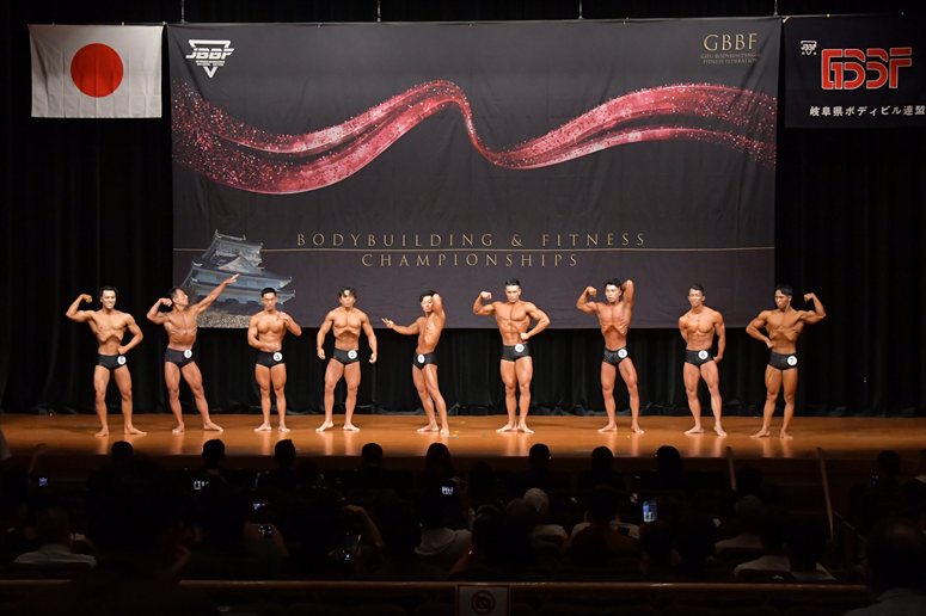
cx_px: 463
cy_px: 308
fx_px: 2005
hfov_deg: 26.0
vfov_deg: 17.5
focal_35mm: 78
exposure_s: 1/400
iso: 6400
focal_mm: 52
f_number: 5.6
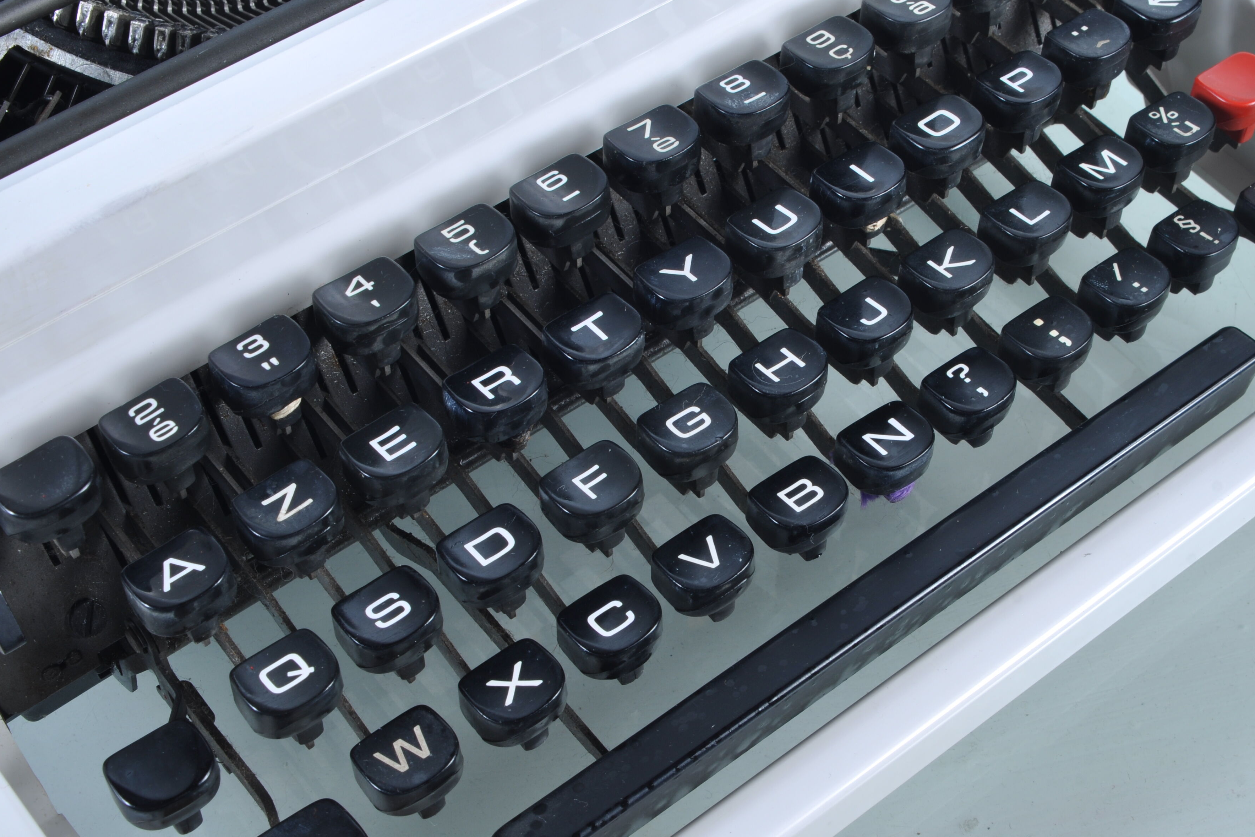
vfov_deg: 21.4
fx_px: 2217
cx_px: 757
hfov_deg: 31.5
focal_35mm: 64
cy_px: 482
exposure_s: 1/125
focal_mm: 35
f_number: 16
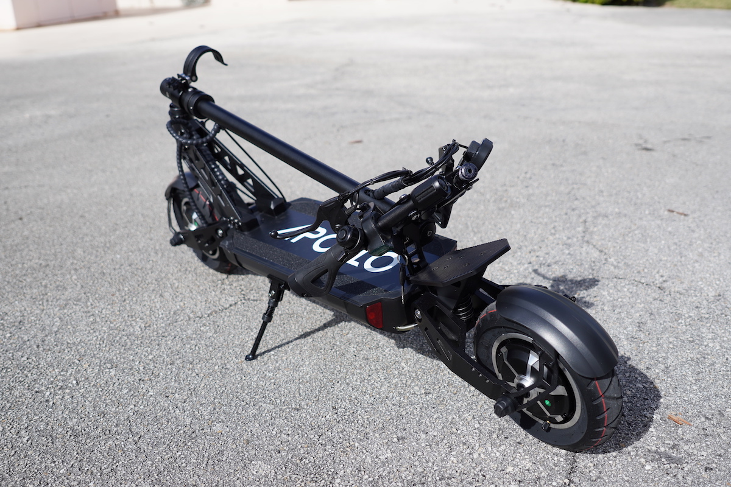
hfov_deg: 49.6
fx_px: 792
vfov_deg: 34.2
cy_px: 244
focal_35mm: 39
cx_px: 366
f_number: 2.8
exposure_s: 1/2000
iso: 100
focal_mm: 26
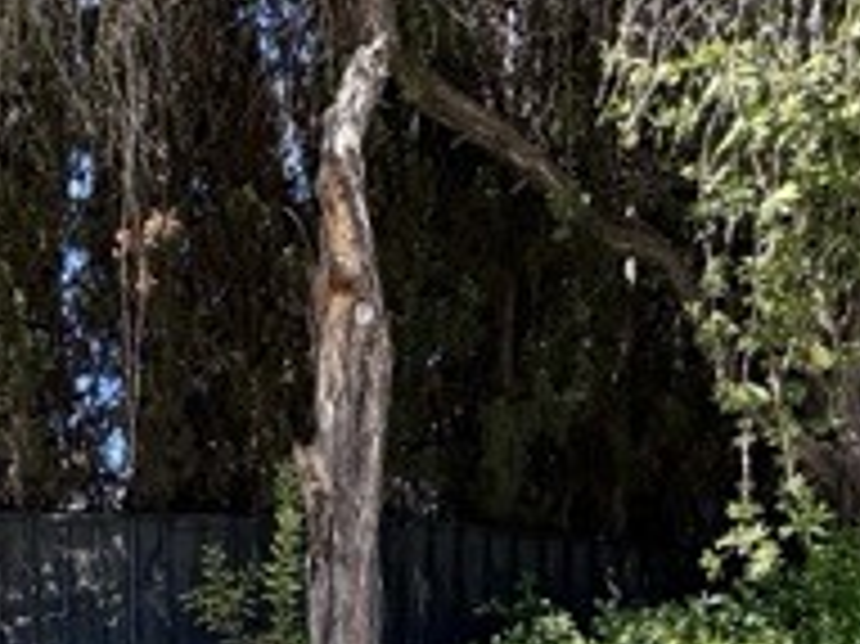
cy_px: 991
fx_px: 1167
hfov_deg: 37.8
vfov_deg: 23.8
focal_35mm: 47
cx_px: 90
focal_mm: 2.22
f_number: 2.2
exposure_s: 1/1034
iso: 40
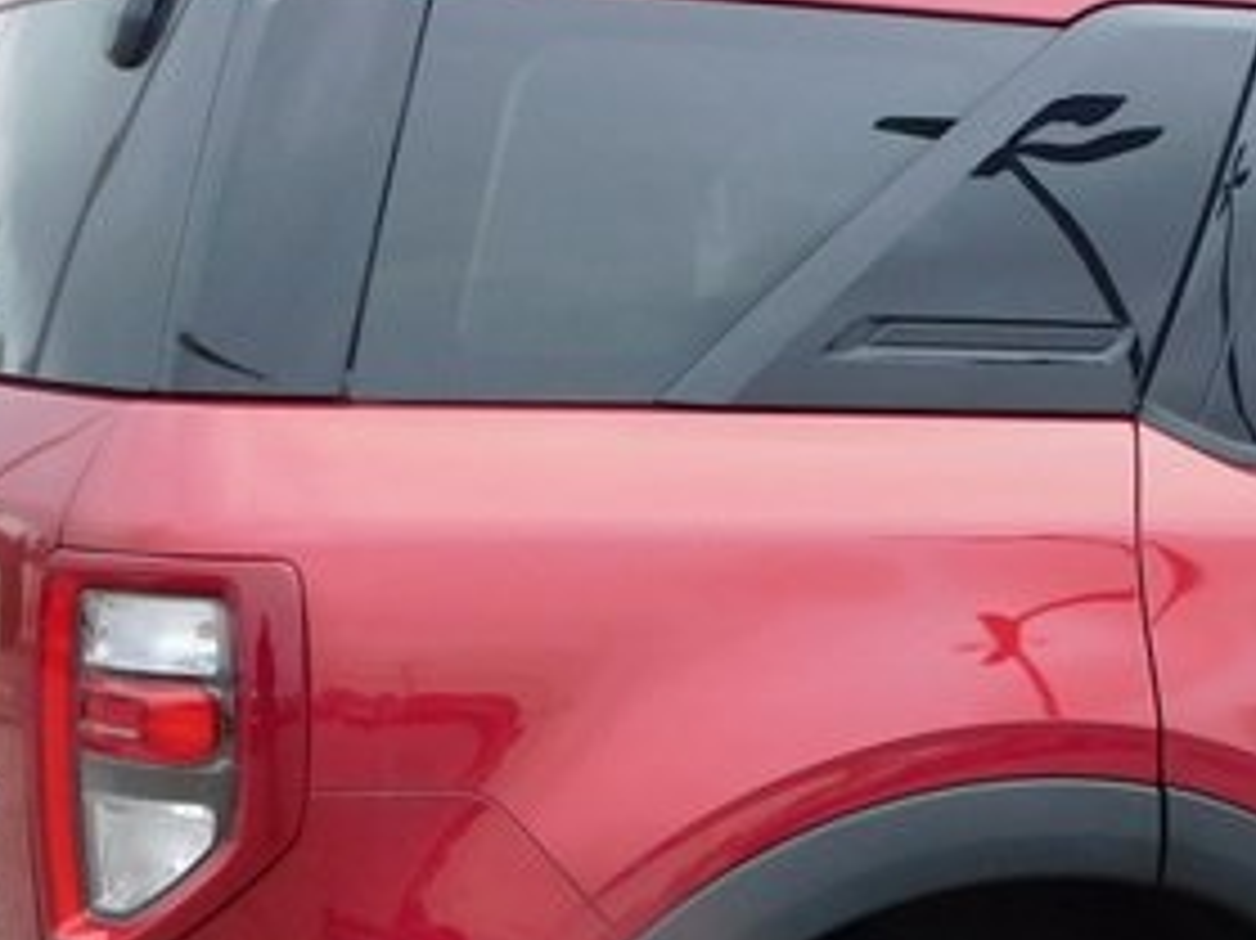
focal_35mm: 88
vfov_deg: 16.7
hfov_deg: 21.3
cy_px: 693
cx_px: 1337
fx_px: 3192
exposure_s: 1/200
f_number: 3
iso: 125
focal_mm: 4.1
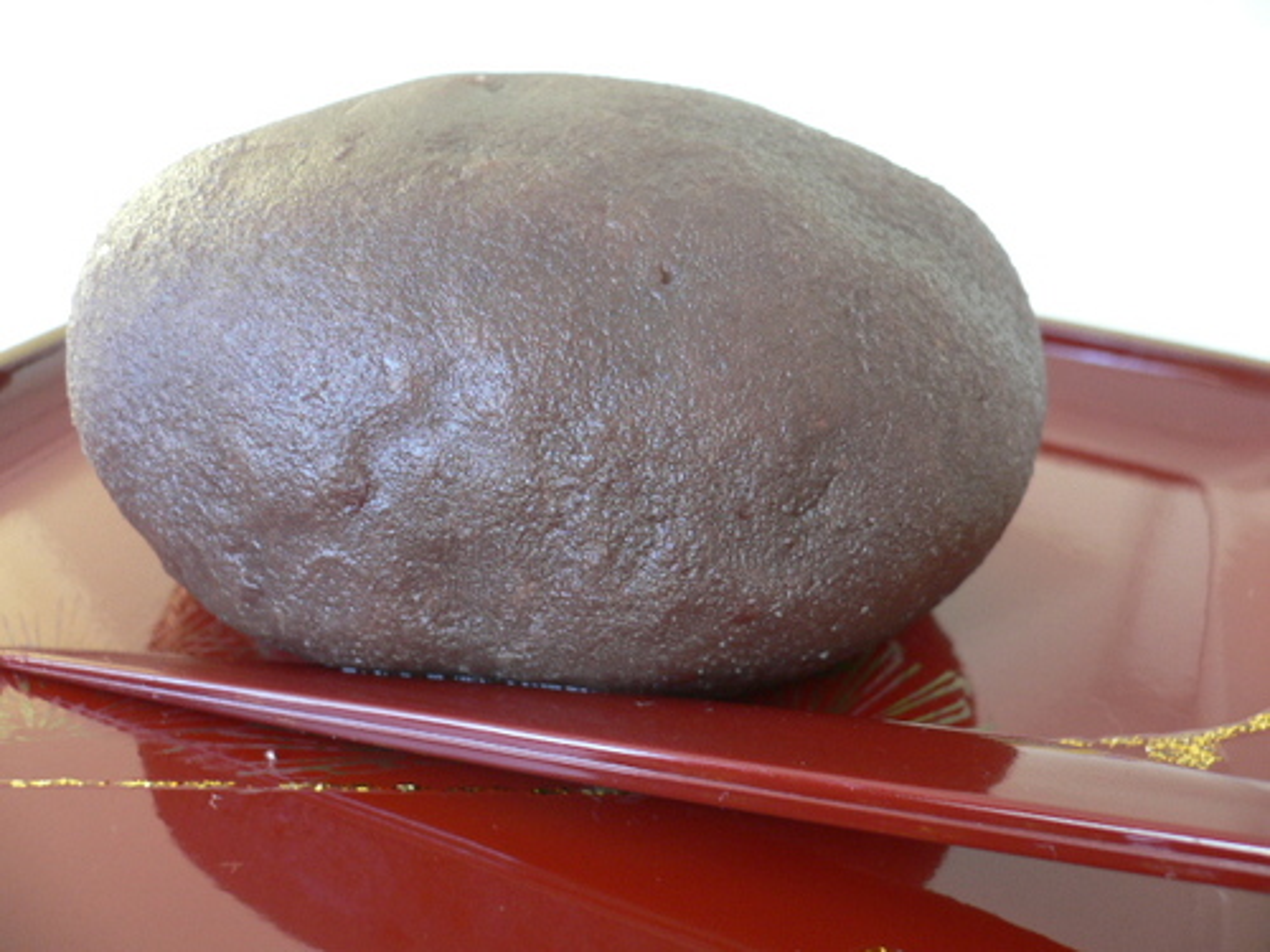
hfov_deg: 52.6
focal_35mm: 35
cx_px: 635
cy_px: 476
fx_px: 1284
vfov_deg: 40.7
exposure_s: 1/8
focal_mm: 5.8
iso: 100
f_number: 2.8
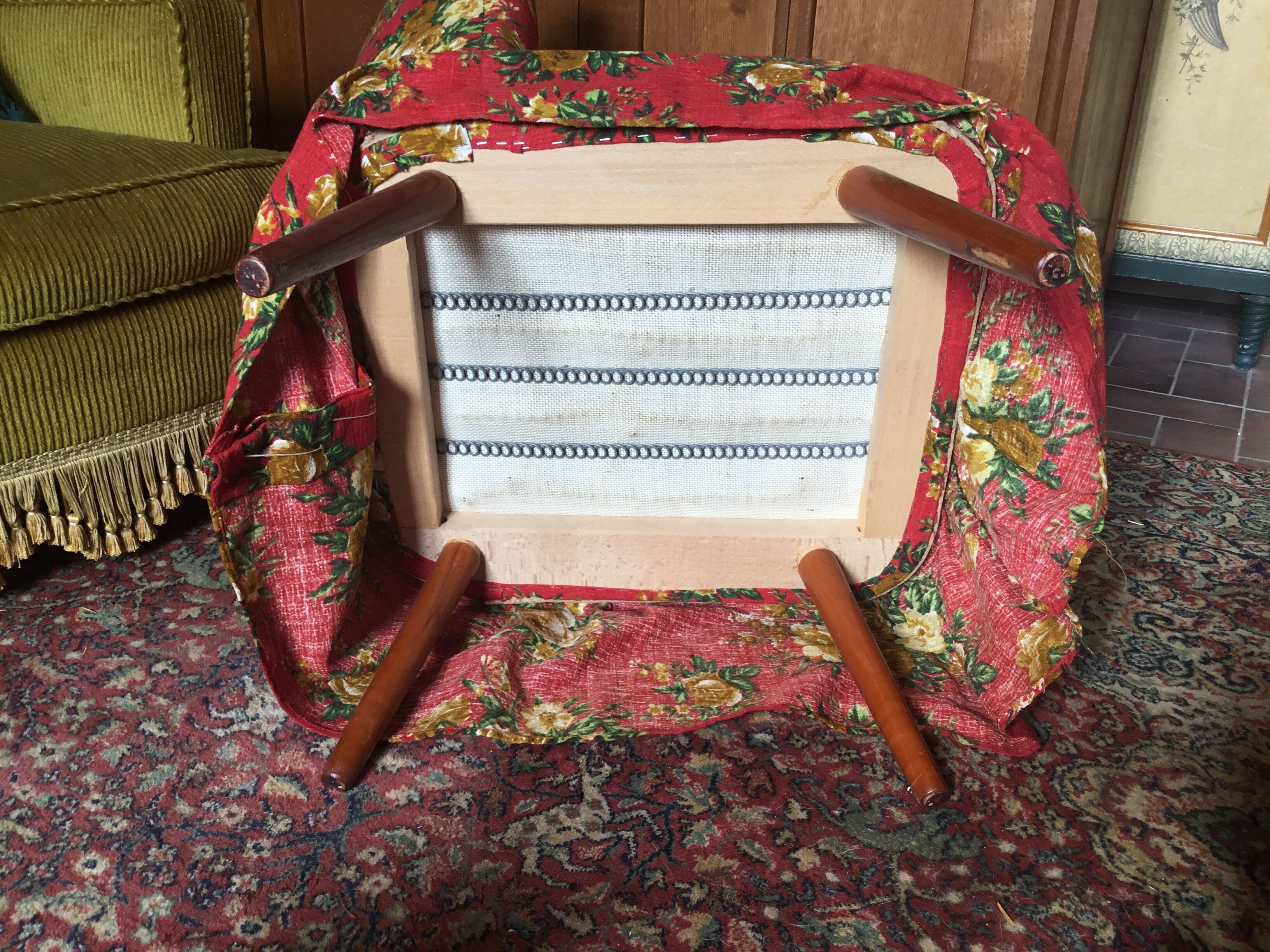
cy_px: 476
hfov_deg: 58.4
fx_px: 1137
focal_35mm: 31
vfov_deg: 45.4
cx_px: 635
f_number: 2.4
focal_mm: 3.3
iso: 25
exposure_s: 1/50
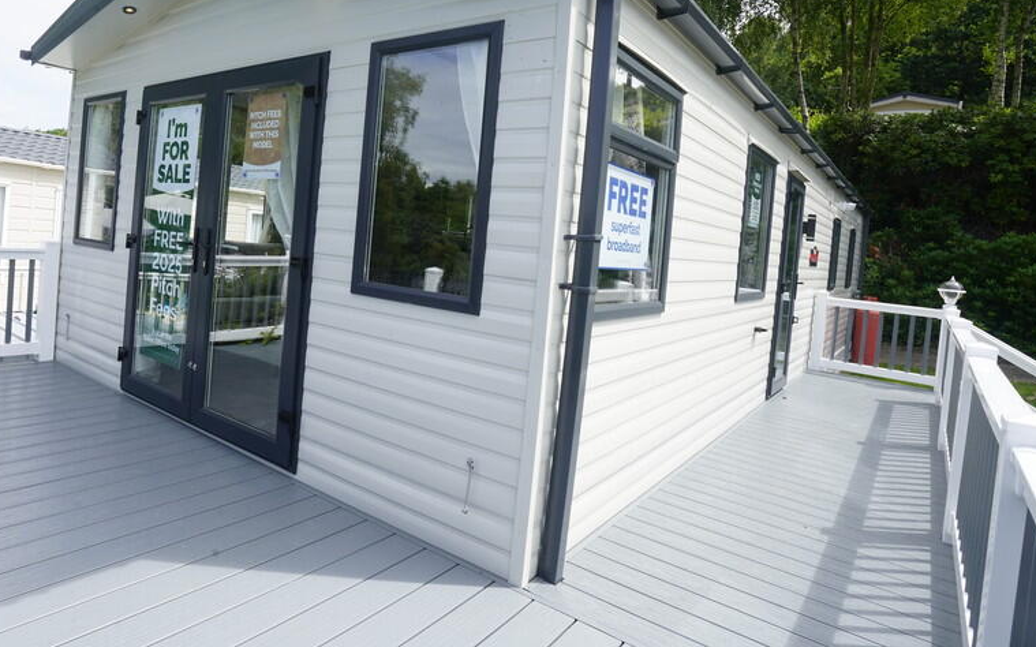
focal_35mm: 22
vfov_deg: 54.4
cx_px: 377
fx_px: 621
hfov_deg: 78.0
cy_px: 240
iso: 250
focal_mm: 16
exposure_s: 1/60
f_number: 16
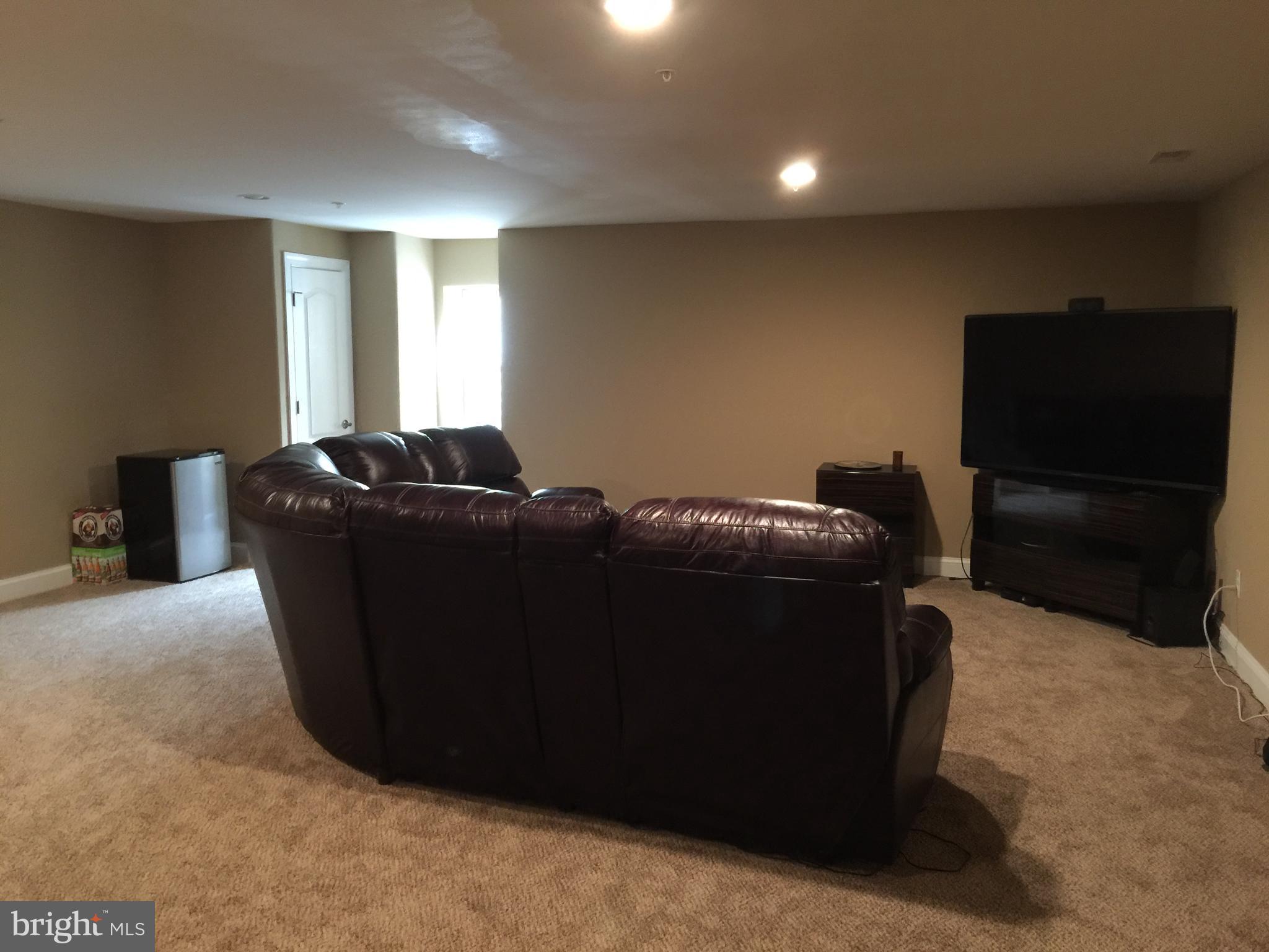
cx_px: 634
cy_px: 476
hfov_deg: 61.7
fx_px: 1063
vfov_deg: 48.2
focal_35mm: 29
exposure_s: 1/4
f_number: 2.2
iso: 100
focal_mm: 4.15
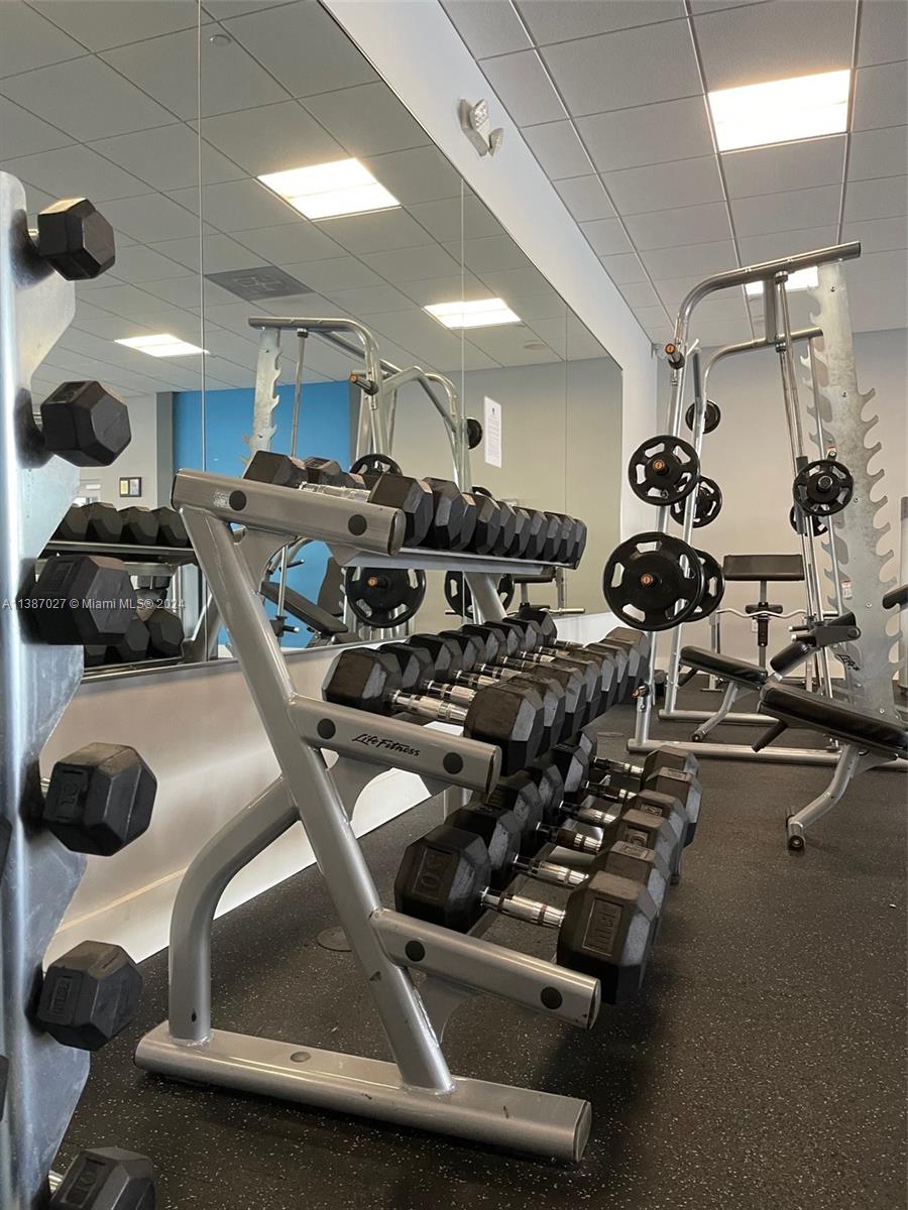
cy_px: 605
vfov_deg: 67.3
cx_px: 454
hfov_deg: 53.1
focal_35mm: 26
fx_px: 909
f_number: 1.6
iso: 250
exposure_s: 1/60
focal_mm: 5.1
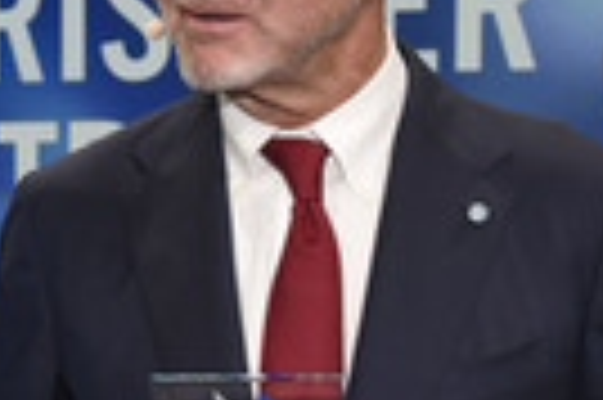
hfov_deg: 19.3
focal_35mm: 104
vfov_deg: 13.1
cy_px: 328
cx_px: 52
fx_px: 1740
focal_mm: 31
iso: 1000
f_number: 6.3
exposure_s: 1/80
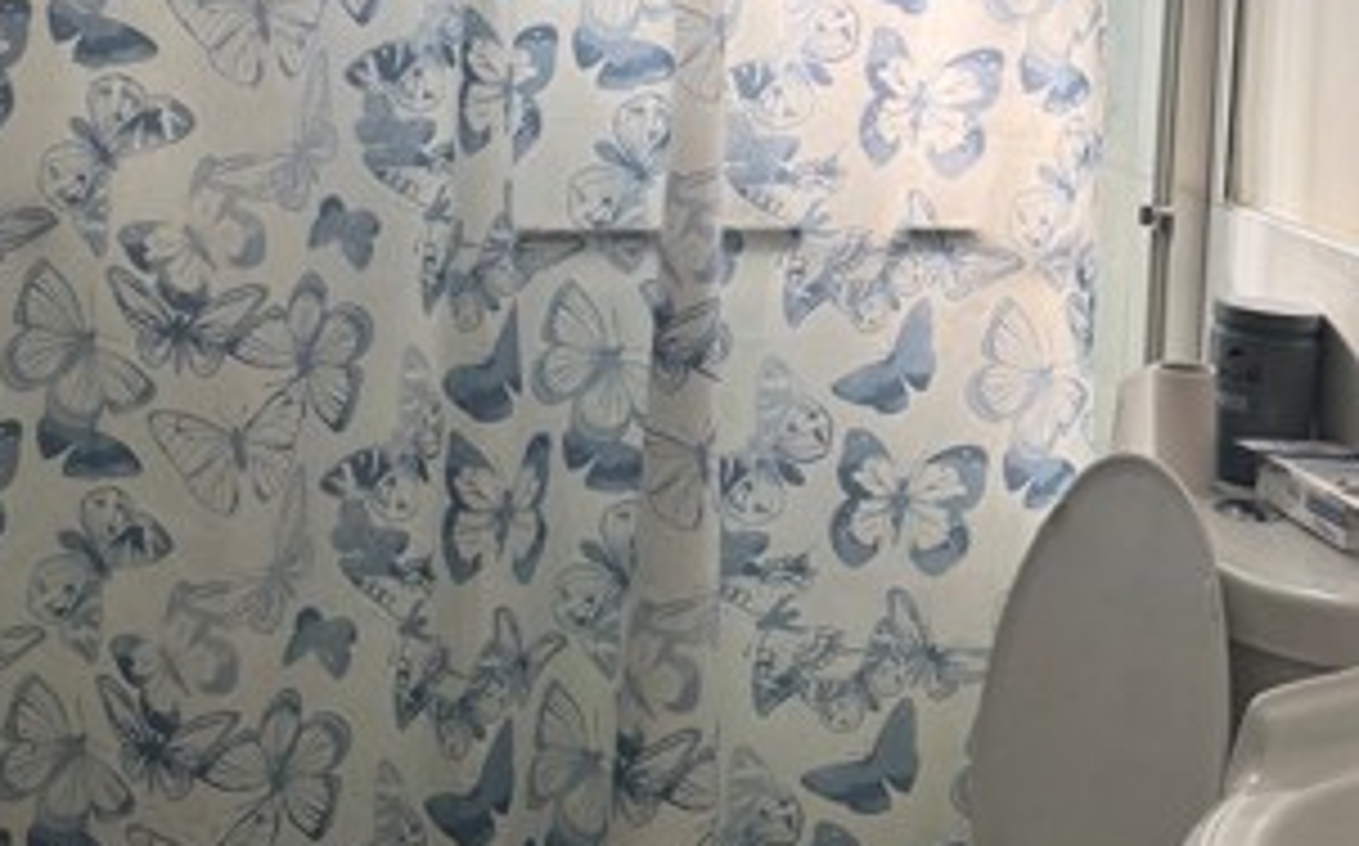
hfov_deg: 37.5
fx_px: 1998
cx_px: 621
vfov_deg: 23.0
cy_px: 9
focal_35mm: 54
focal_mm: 6.76
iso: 125
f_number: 1.78
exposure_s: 1/120
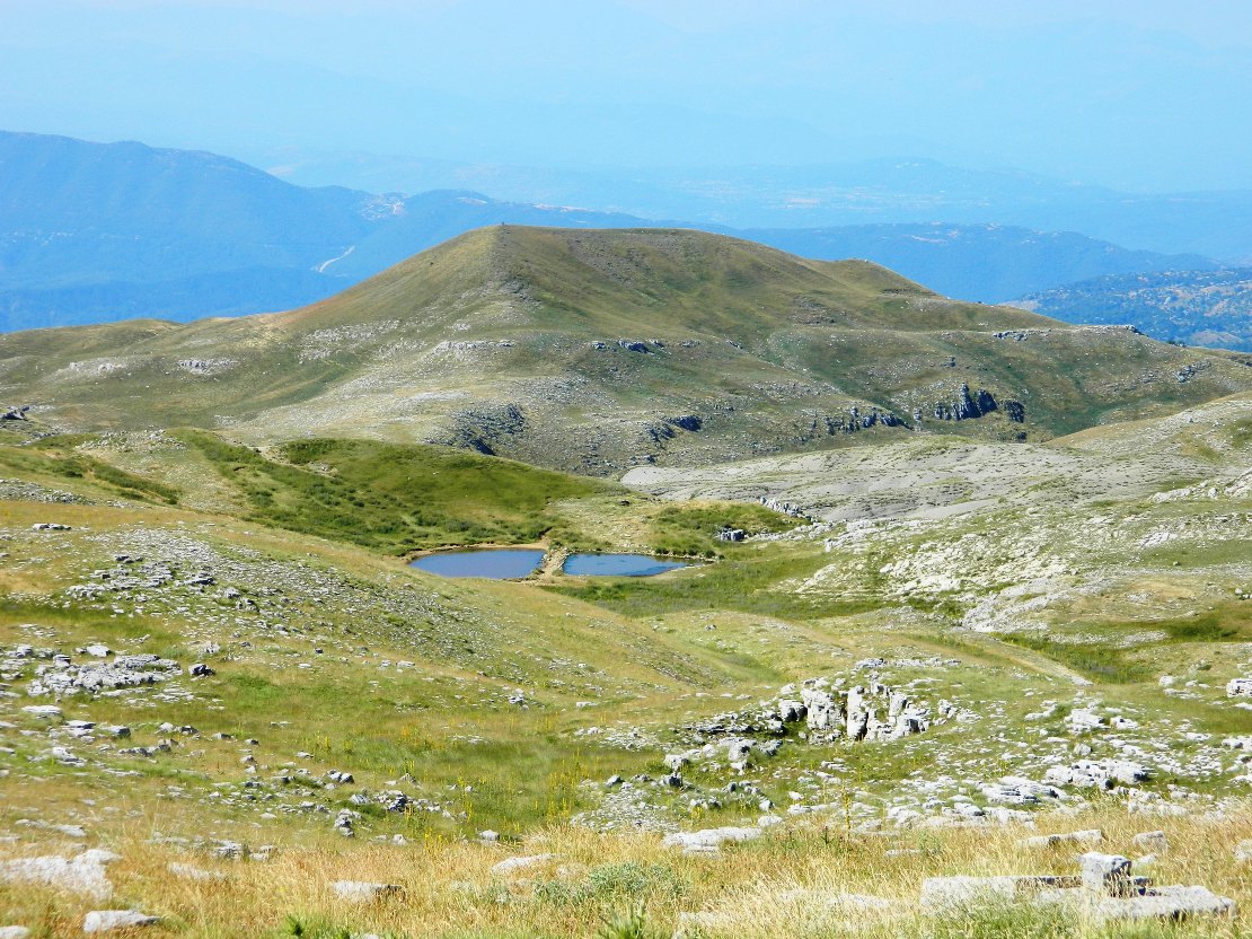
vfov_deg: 14.4
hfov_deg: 19.1
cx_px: 626
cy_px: 470
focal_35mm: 103
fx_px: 3725
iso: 80
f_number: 4.5
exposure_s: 1/400
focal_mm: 18.6
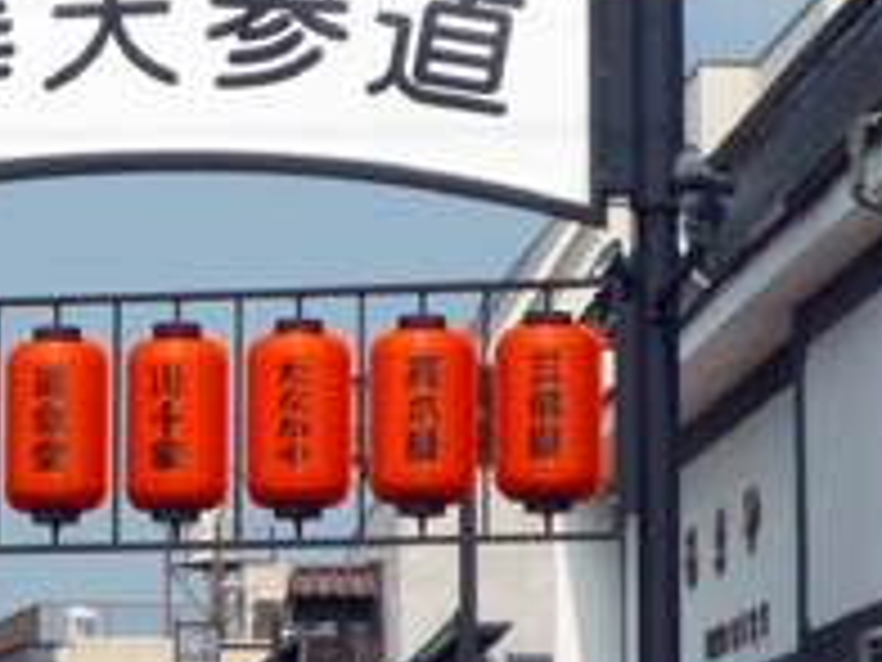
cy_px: 570
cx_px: 94
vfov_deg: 7.7
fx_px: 4918
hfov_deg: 10.2
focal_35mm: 193
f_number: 5
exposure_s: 1/800
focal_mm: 8.8
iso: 100
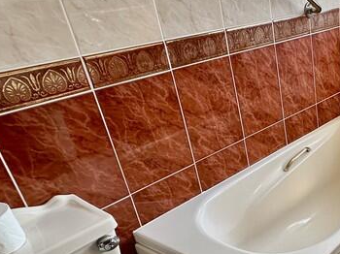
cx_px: 378
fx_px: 402
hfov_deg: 37.8
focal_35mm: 41
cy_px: 180
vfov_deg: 34.6
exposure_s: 1/99
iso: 160
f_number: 2.2
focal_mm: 2.22
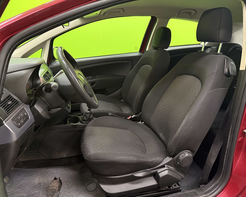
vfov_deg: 56.8
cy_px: 98
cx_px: 127
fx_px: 182
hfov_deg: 68.1
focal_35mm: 25
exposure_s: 1/50
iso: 400
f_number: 1.78
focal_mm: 6.76
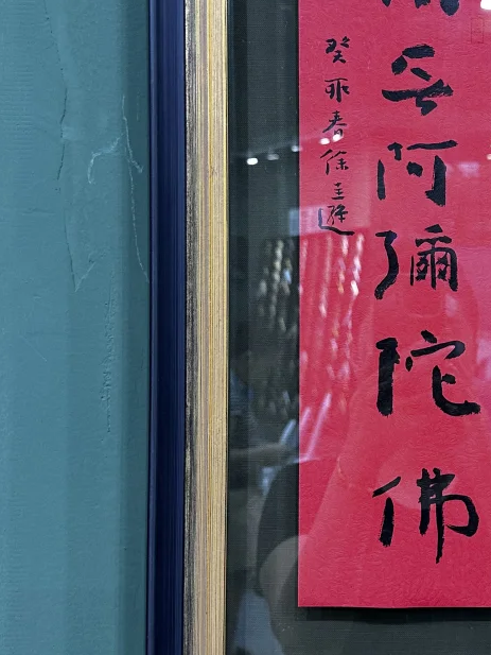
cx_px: 413
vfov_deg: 34.3
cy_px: 275
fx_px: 1059
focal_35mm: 56
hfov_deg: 25.5
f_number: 1.78
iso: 200
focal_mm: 6.86
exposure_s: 1/100
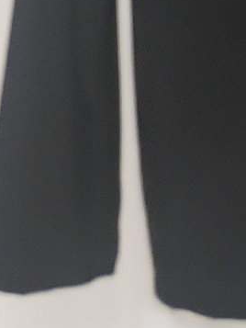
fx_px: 1847
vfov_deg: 9.5
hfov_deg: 7.4
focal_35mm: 195
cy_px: -315
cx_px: 412
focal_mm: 4.75
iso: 341
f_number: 1.8
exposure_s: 1/33.3
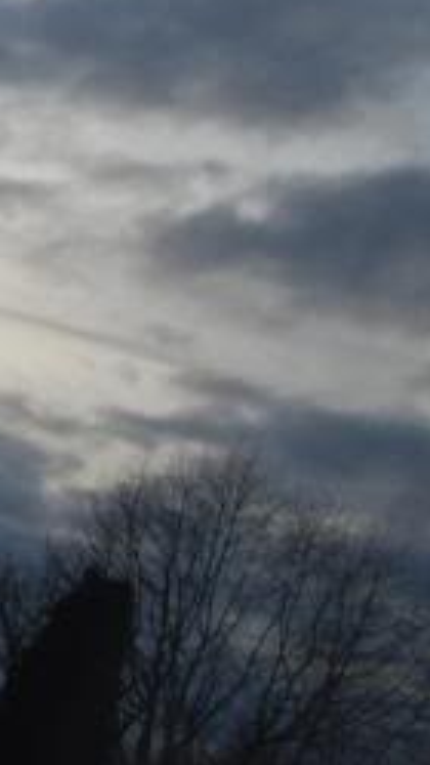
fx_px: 2251
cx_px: -740
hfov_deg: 9.3
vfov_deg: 18.6
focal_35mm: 111
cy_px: -51
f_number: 11
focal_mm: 22
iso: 200
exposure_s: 1/125
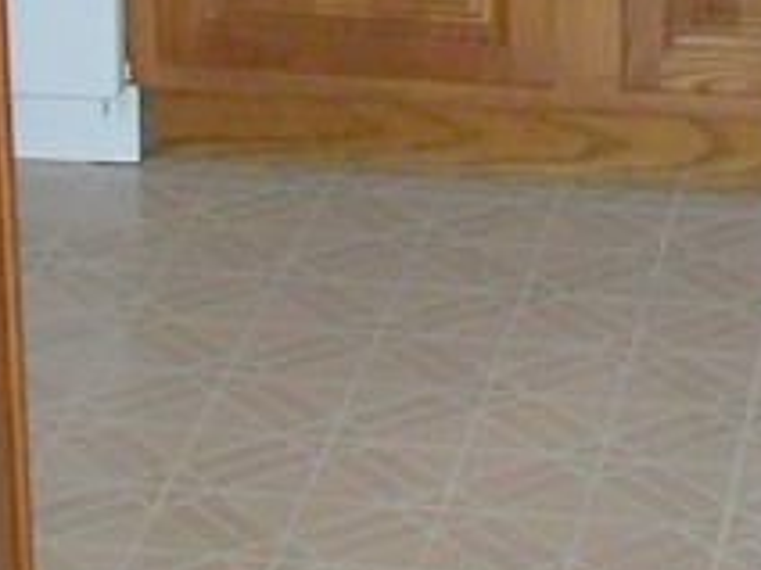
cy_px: -527
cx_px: 287
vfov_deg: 8.2
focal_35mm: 174
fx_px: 3825
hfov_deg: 11.4
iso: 200
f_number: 2.8
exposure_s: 1/30
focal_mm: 7.54
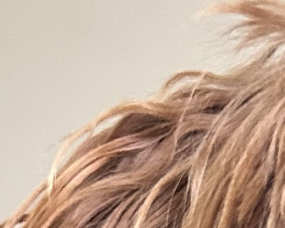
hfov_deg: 9.8
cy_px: 831
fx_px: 1585
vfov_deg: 6.8
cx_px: 508
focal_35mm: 188
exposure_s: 1/60
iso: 250
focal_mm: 5.7
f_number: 1.5
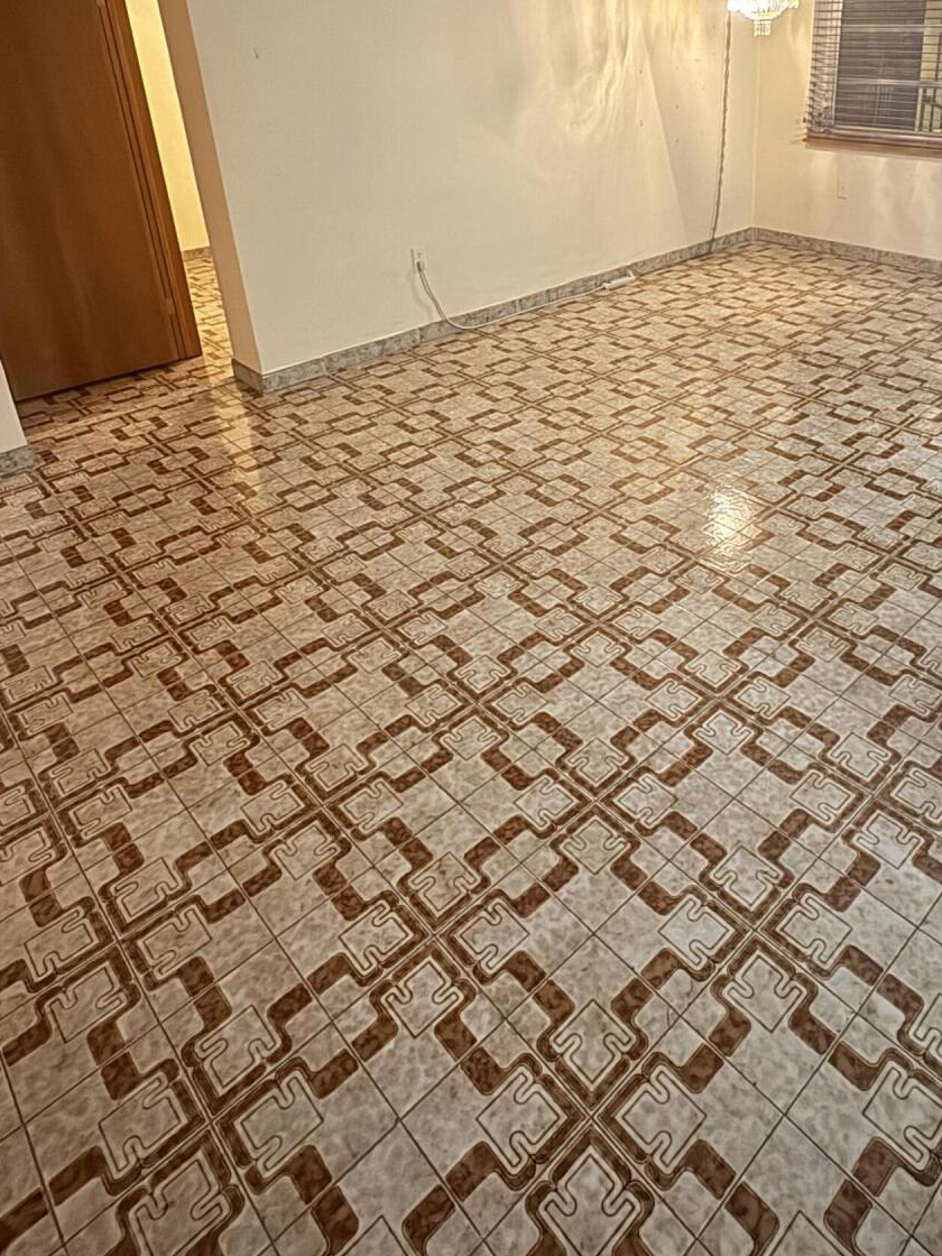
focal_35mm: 25
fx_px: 907
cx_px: 597
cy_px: 385
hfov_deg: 54.2
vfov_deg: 66.8
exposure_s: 1/30
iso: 1250
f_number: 2.2
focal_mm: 2.22
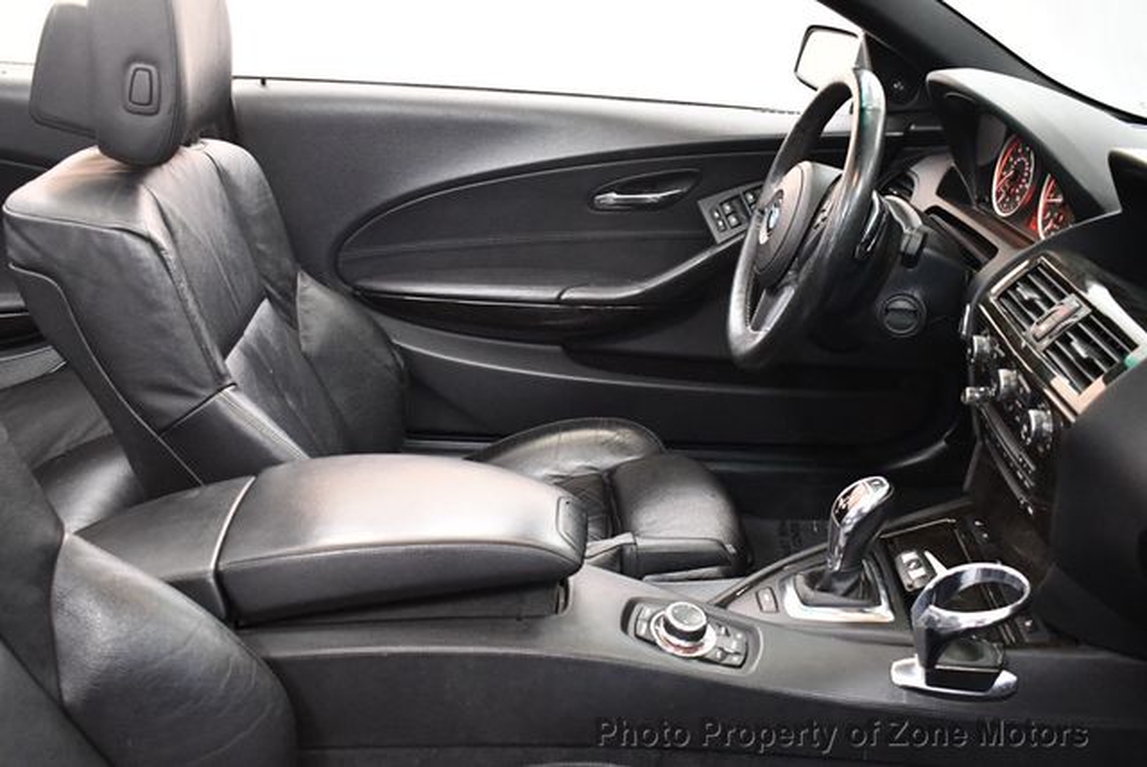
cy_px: 384
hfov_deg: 53.1
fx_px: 1148
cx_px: 574
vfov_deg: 36.9
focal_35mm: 36
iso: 3200
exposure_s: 1/100
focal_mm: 18
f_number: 3.5
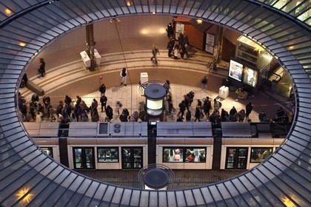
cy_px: 104
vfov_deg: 15.9
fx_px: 743
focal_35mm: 86
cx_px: 156
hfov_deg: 23.6
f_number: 6.3
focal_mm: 86
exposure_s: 1/8
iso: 800
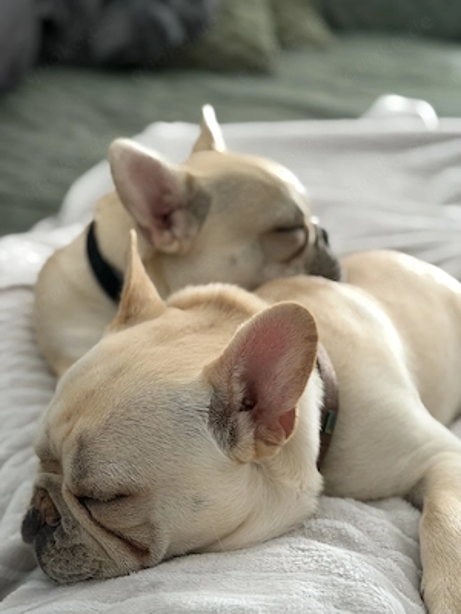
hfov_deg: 30.3
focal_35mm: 48
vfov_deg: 39.7
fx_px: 852
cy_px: 307
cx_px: 230
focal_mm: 6.76
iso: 400
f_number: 1.78
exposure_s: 1/40
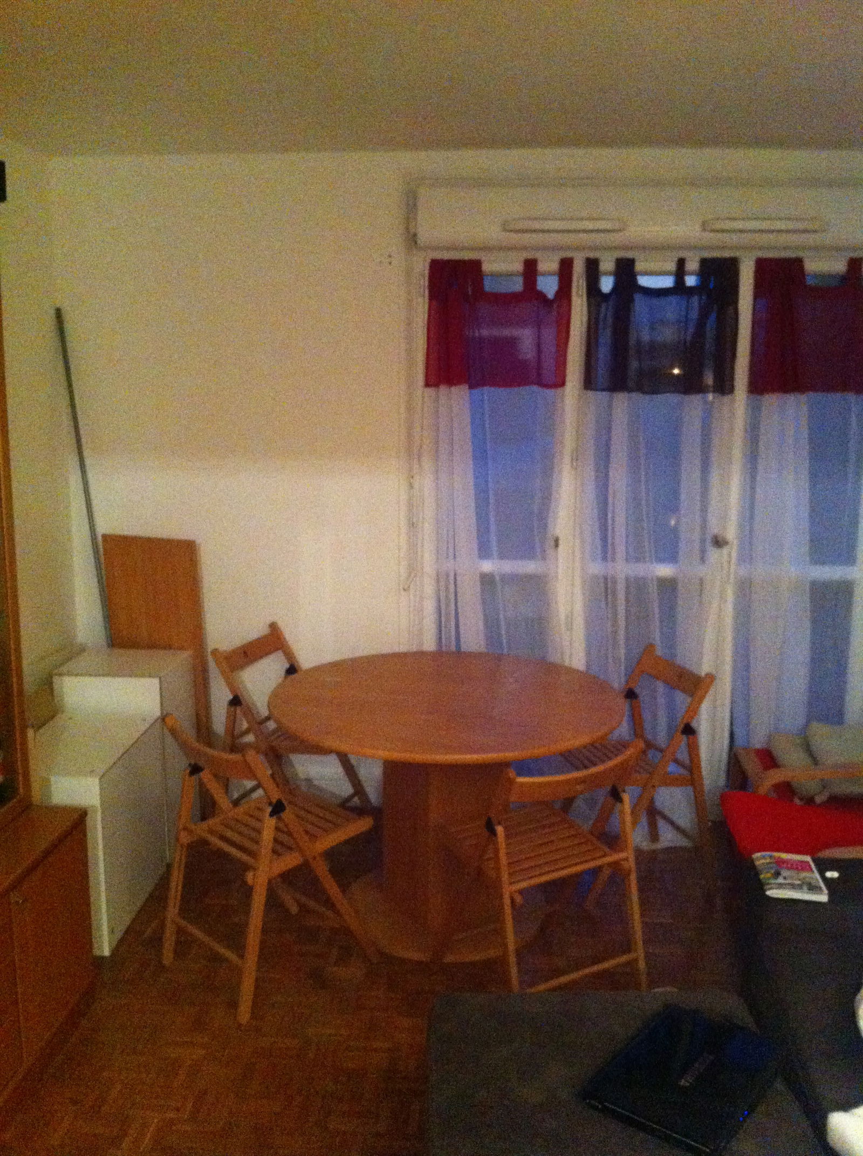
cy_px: 578
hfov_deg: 40.6
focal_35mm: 35
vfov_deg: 52.7
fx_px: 1166
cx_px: 432
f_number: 2.8
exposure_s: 1/15
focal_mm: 3.85
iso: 1000
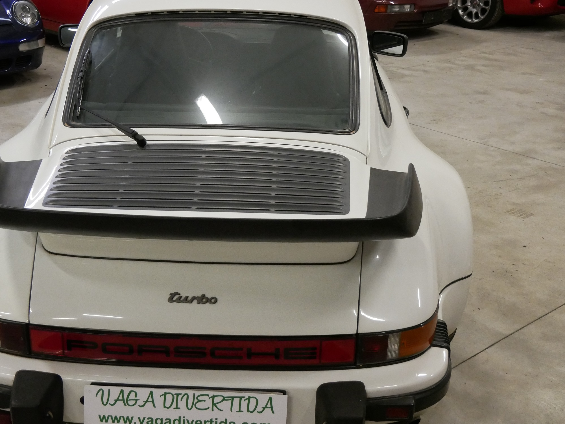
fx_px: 783
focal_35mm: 48
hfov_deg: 39.5
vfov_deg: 30.3
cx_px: 231
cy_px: 196
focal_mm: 20
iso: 3200
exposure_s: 1/125
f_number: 4.1
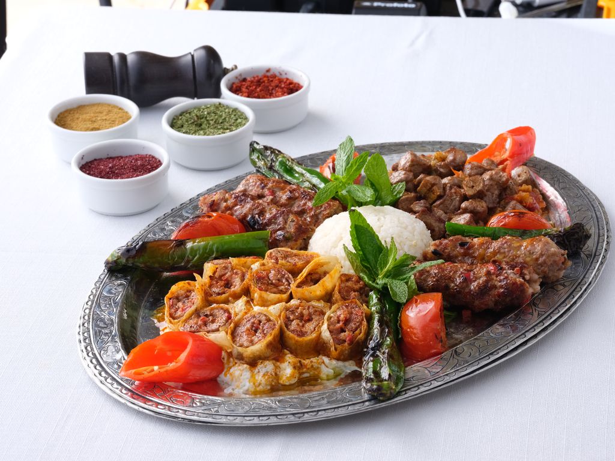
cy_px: 230
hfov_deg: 20.7
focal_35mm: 95
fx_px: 1688
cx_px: 308
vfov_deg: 15.6
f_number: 18
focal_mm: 120
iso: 1600
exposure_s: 1/125
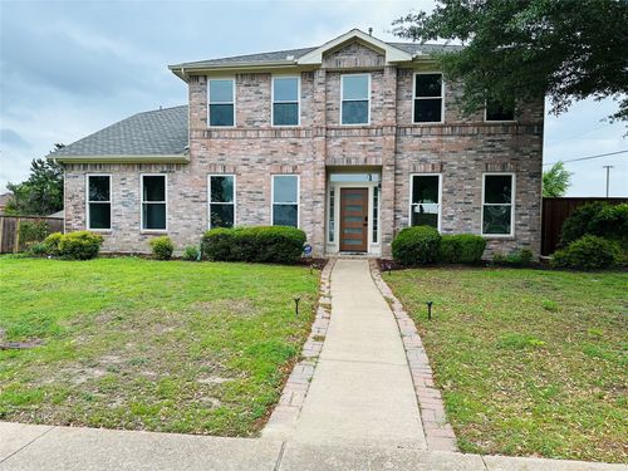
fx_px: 435
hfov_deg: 71.6
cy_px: 236
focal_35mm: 24
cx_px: 314
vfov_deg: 56.8
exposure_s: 1/734
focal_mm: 6.86
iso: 80
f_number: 1.78
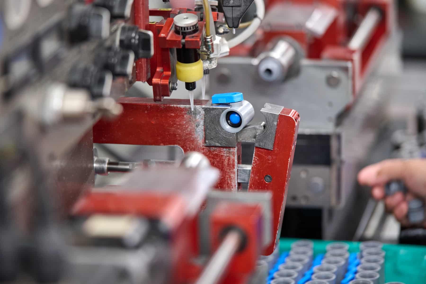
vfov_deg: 6.9
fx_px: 2365
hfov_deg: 10.3
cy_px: 142
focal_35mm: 200
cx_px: 213
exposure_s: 1/250
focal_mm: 200
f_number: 2.8
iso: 1250
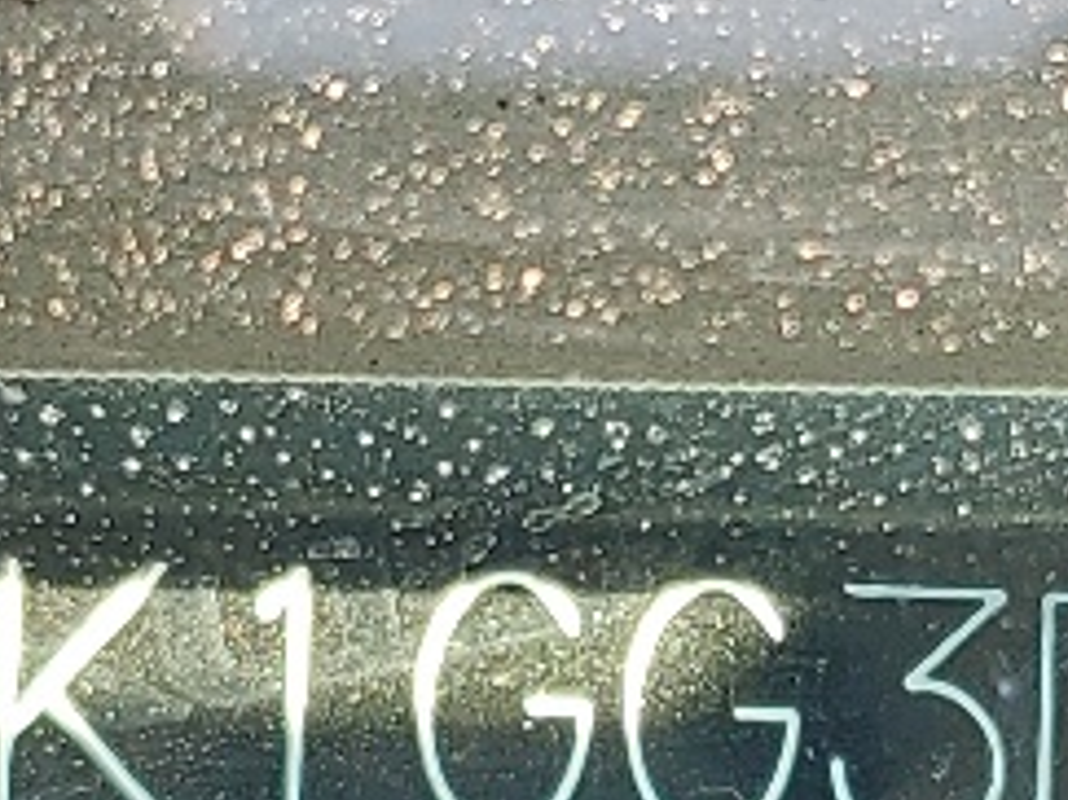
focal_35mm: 171
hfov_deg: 11.5
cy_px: 791
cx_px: 927
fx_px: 5273
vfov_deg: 8.6
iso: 50
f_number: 1.5
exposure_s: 1/128
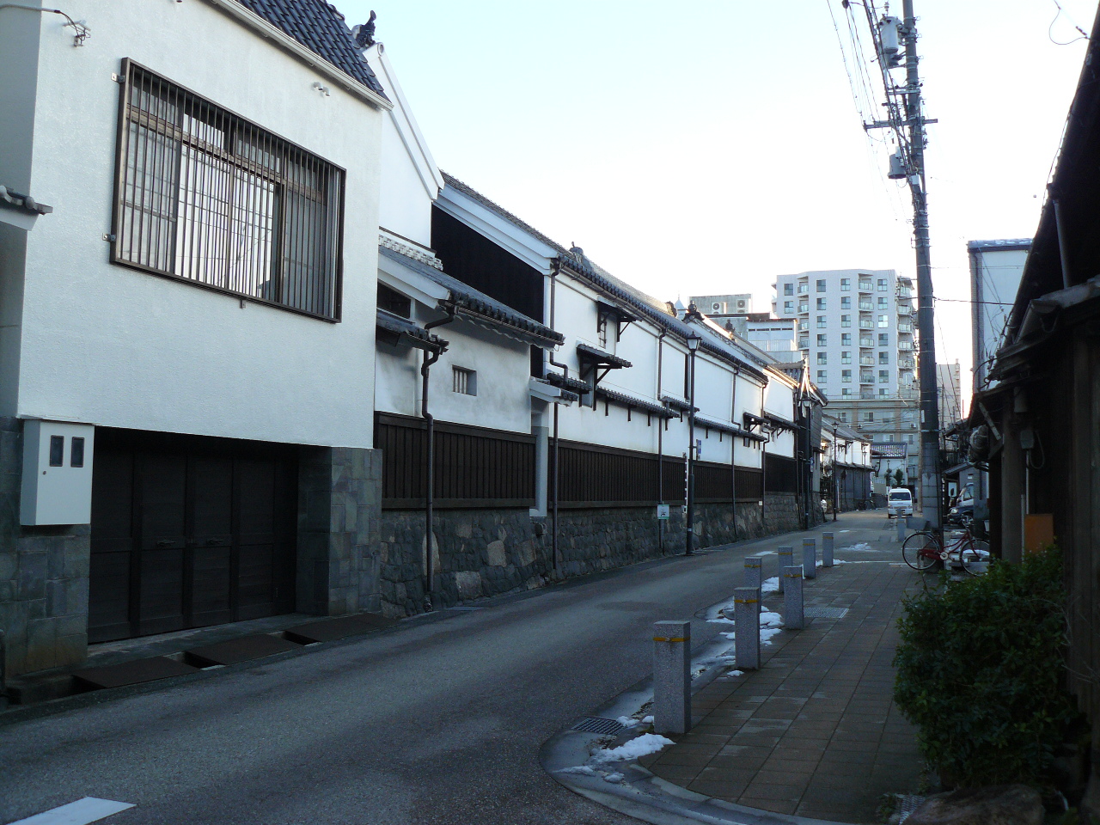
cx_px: 550
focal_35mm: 36
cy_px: 412
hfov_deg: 51.4
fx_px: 1144
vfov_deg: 39.7
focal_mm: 6
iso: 100
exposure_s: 1/125
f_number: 3.6
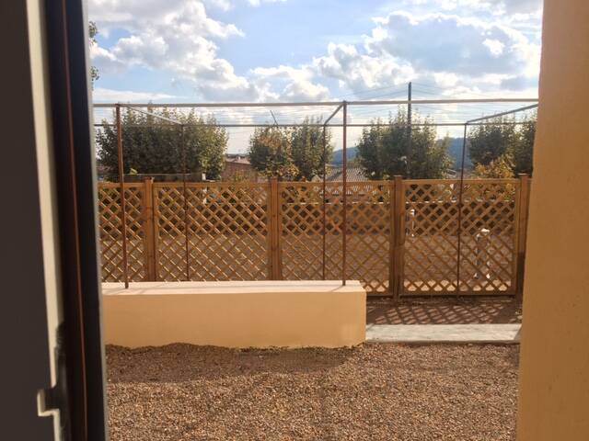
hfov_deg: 61.7
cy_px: 220
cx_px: 294
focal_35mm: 29
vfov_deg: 48.2
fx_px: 493
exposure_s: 1/1148
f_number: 2.2
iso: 25
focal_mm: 4.15
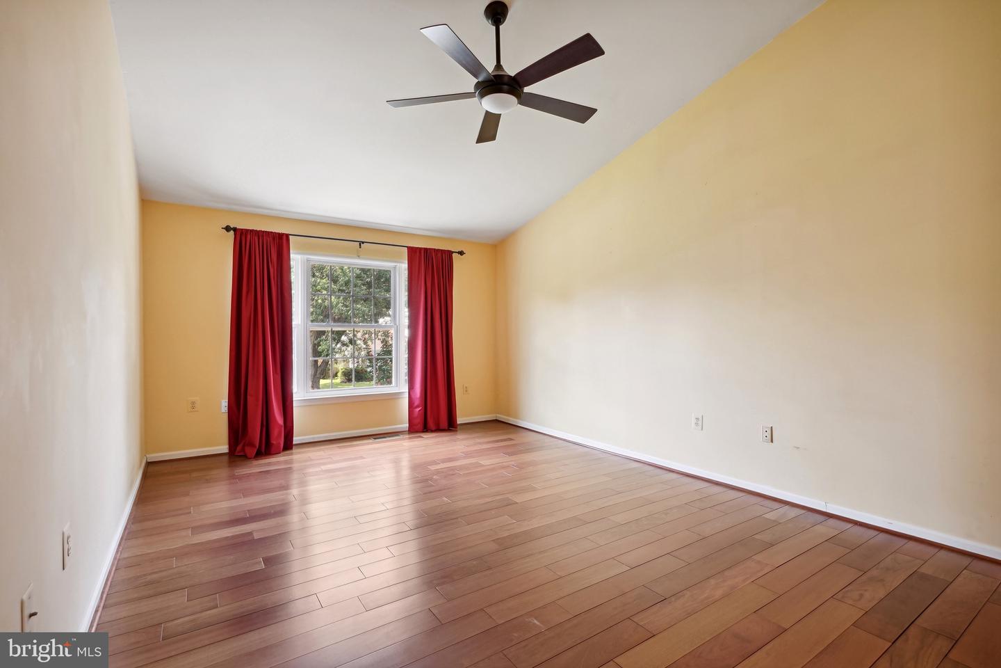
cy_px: 334
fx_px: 445
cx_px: 500
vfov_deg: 73.7
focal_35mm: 16
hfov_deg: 96.7
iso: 800
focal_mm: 16
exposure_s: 1/30
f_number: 8
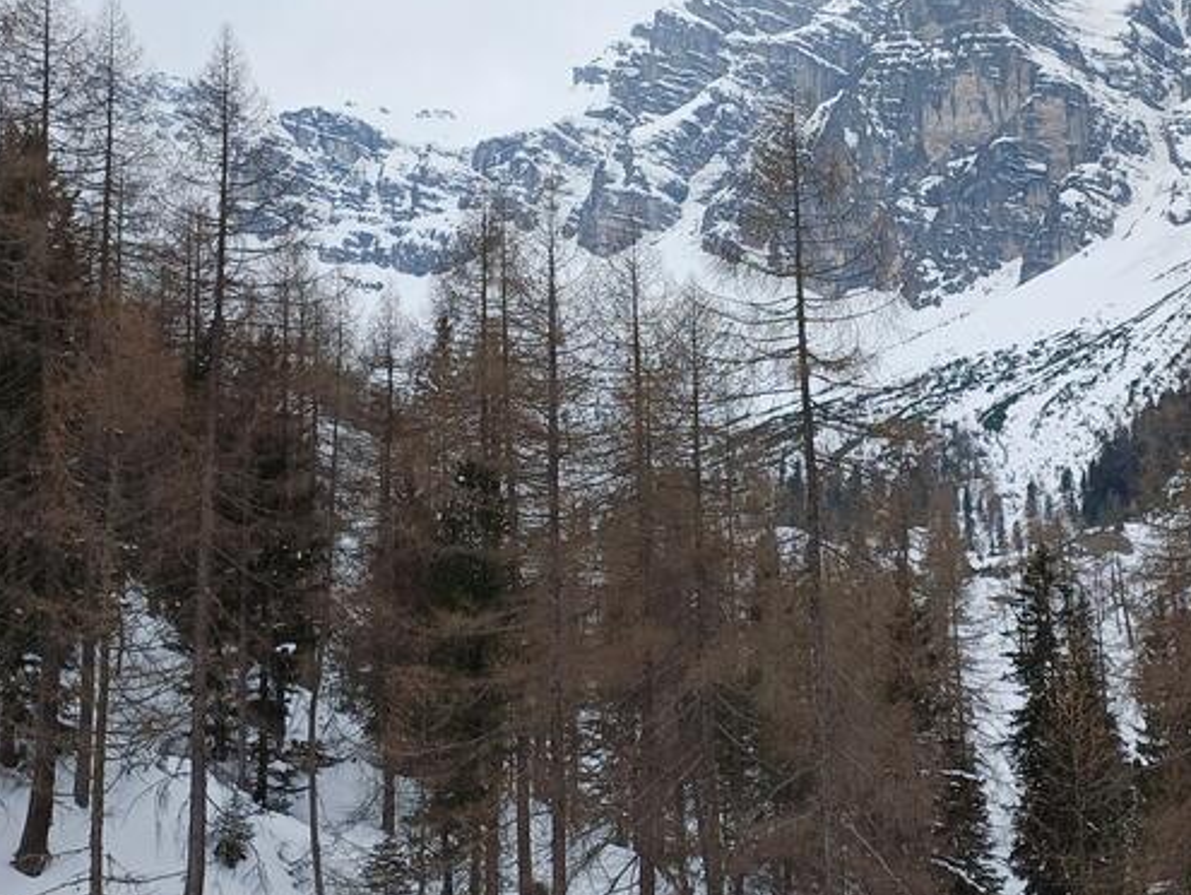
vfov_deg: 28.0
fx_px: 1790
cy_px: 362
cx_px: 881
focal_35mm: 52
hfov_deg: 36.0
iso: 50
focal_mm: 4.65
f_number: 1.8
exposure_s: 1/962
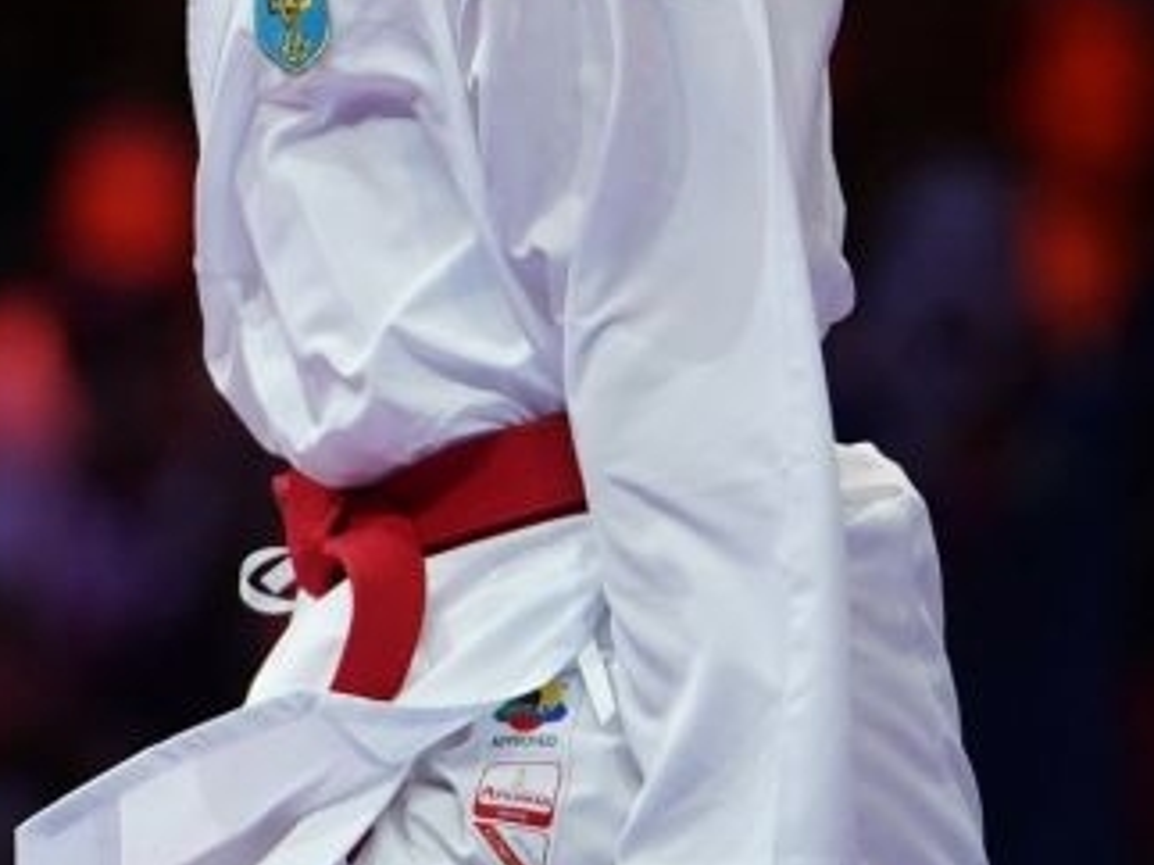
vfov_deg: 1.5
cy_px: 211
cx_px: 539
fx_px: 32825
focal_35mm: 985
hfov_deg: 2.0
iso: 1250
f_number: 2.8
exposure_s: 1/1000
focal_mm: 184
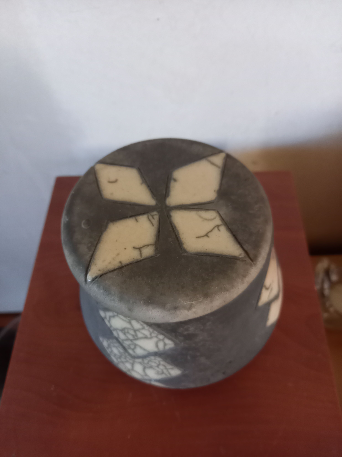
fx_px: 329
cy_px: 228
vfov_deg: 69.4
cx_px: 171
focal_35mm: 25
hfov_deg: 54.9
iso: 400
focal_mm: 4.65
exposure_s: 1/50
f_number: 1.8
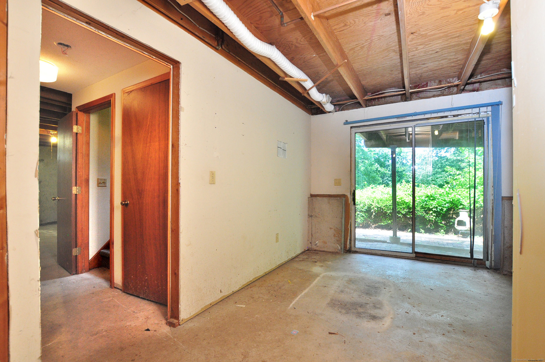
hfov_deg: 100.5
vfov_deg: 77.2
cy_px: 181
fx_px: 227
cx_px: 272
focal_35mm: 15
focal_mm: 10
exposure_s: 1/80
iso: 1250
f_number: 5
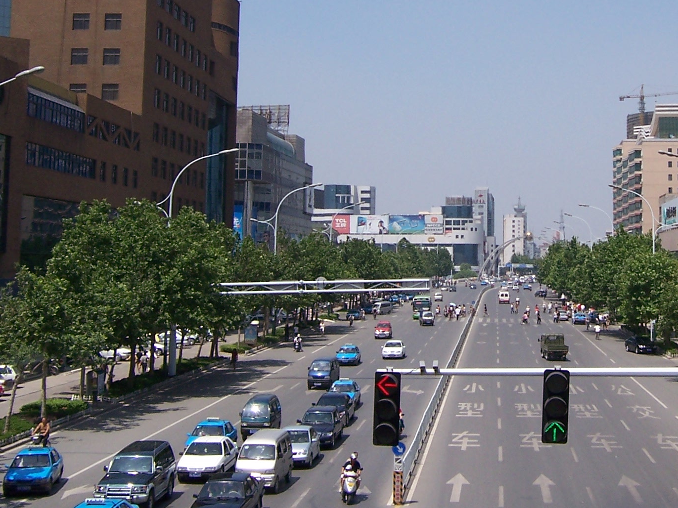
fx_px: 1214
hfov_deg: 30.8
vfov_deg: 23.4
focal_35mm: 62
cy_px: 118
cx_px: 492
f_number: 4
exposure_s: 1/750
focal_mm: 5.5
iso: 80
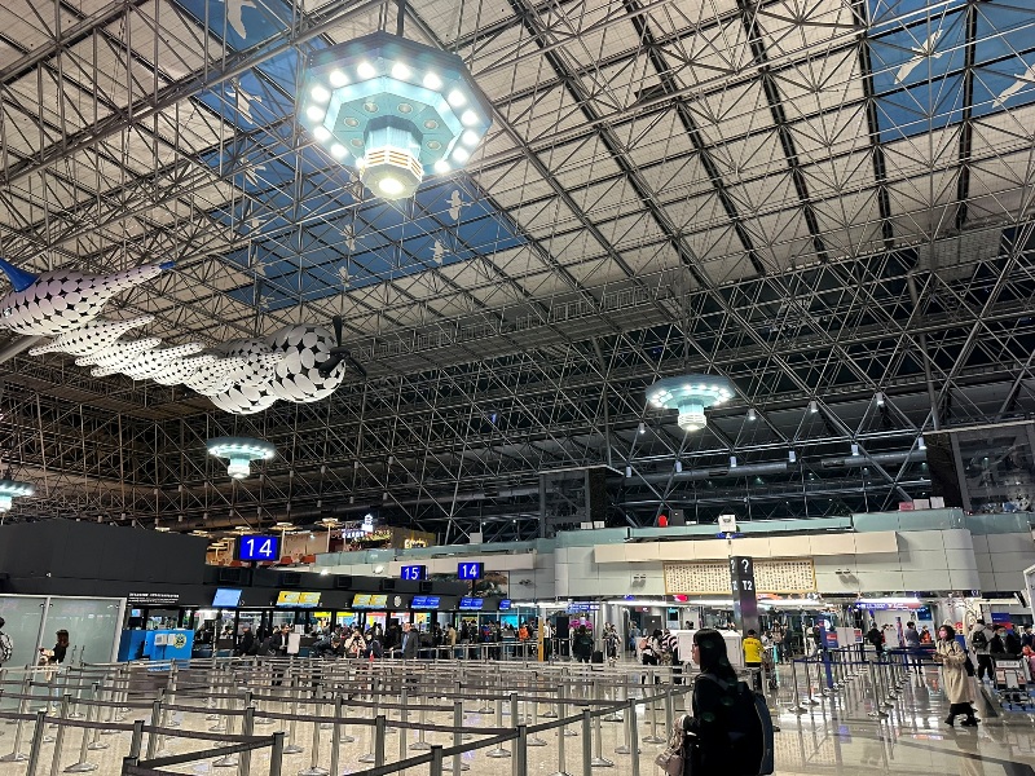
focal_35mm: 24
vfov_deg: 56.8
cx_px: 518
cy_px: 388
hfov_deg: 71.6
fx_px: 718
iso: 320
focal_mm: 6.86
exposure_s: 1/60
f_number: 1.78
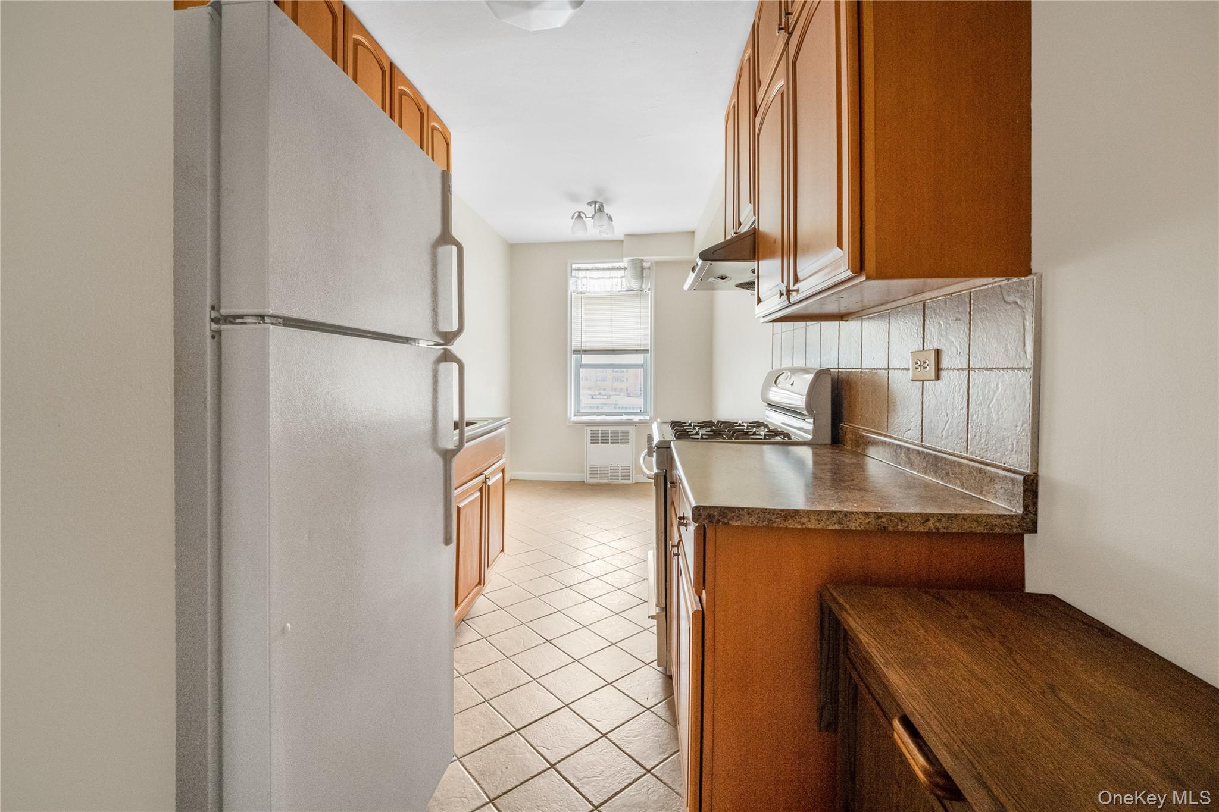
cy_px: 406
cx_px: 610
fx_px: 474
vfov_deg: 81.2
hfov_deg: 104.3
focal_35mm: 14
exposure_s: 1/30
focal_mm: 14
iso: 4000
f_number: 9
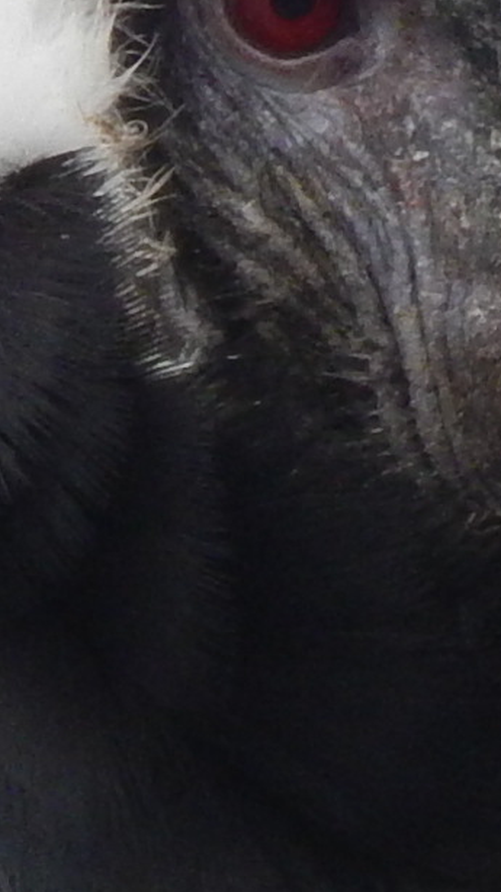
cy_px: 86
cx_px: 267
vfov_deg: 1.1
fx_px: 45287
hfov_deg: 0.6
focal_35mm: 1916
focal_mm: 120
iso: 280
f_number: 5.8
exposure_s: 1/125
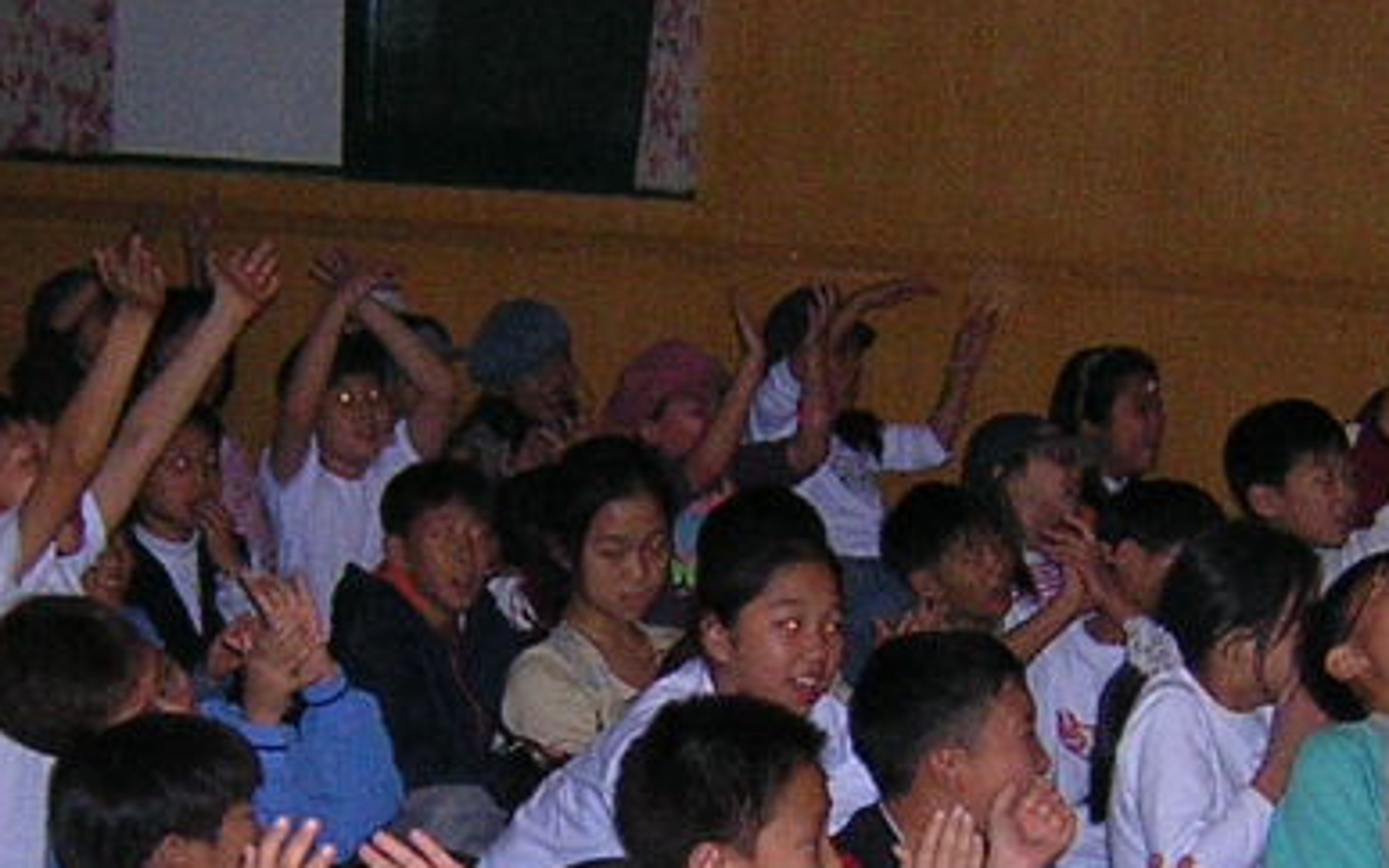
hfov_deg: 20.6
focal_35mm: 101
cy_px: 764
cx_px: 682
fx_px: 3824
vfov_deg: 12.9
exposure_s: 1/60.1
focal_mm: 4.7
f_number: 2.6
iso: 400
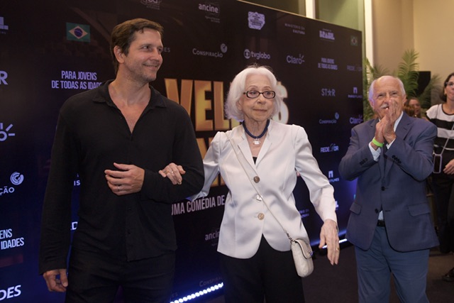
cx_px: 227
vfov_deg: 42.3
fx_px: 391
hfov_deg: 60.3
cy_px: 152
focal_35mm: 31
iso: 2500
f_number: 2.8
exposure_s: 1/320
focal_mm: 31
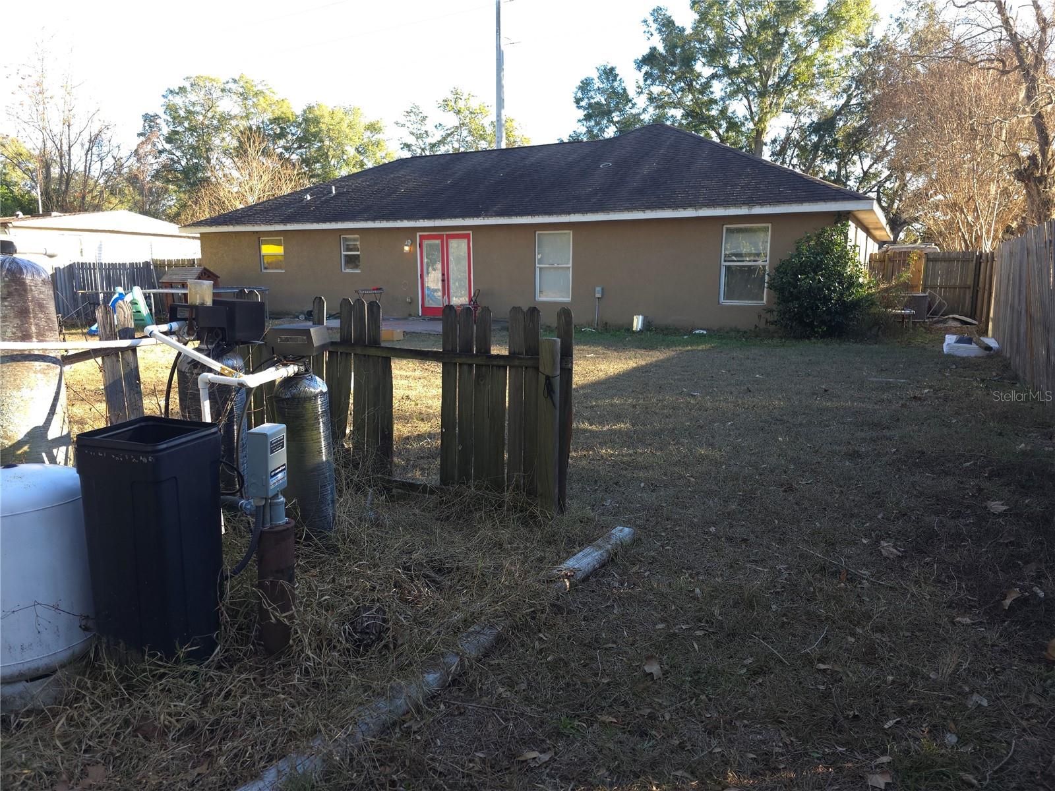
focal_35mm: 23
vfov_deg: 58.9
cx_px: 528
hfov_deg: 73.9
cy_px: 396
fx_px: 701
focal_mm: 6.3
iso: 16
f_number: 1.7
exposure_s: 1/60
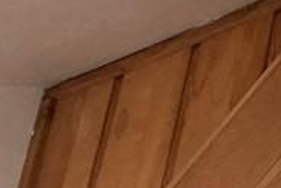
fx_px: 1272
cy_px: 327
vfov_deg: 8.2
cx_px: 748
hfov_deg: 10.3
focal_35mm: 163
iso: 200
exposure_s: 1/60
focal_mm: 3.99
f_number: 1.8
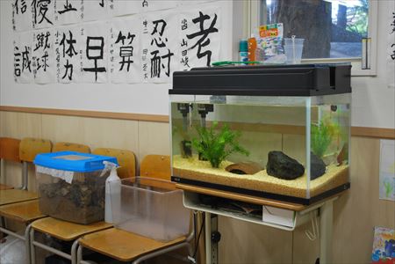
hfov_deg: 43.6
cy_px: 132
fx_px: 494
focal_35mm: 45
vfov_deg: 29.9
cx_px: 198
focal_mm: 30
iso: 280
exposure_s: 1/30
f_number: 4.8
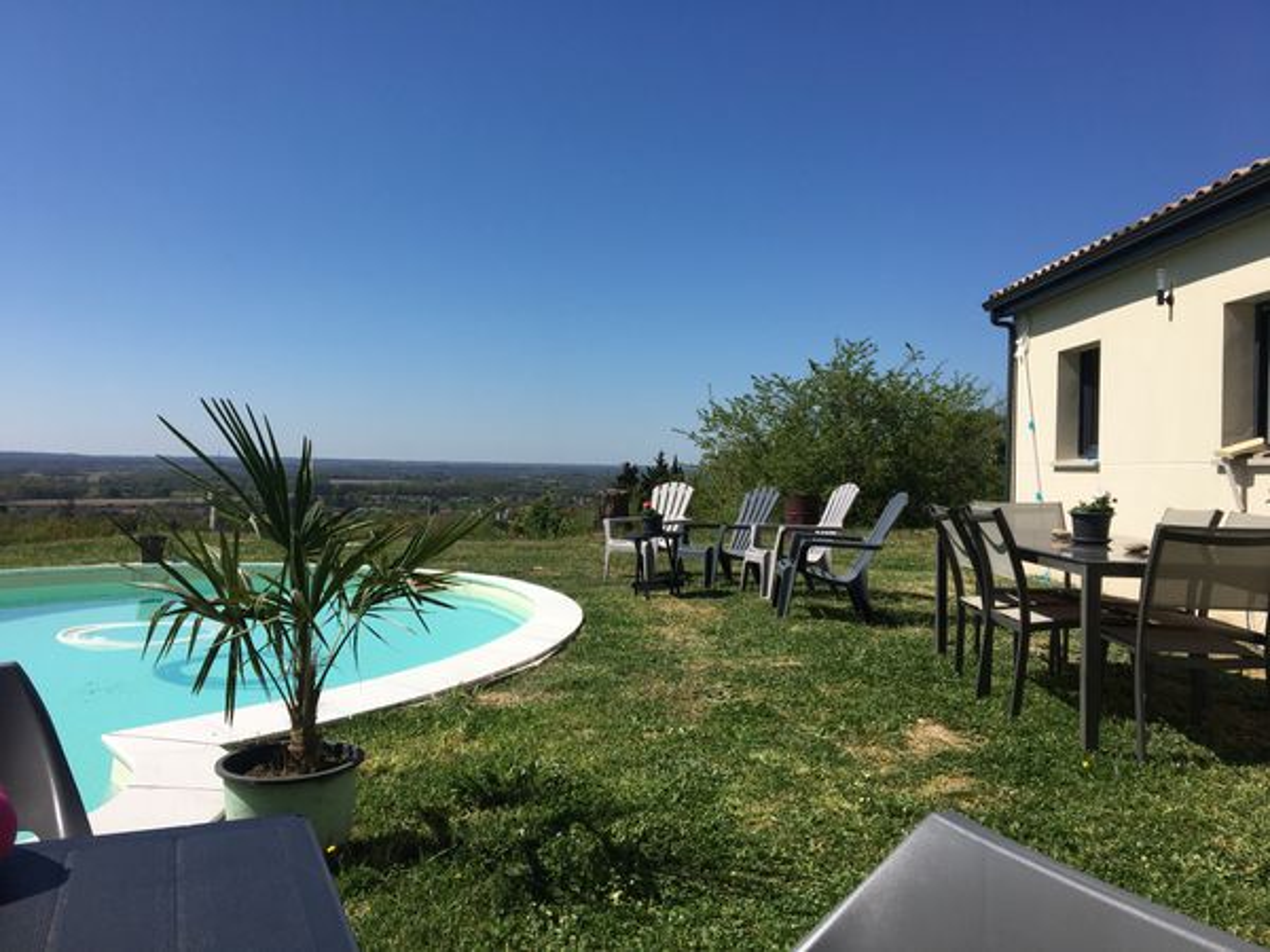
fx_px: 1064
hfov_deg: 61.7
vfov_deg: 48.2
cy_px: 476
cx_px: 635
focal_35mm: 29
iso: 25
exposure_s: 1/2959
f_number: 2.2
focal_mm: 4.15
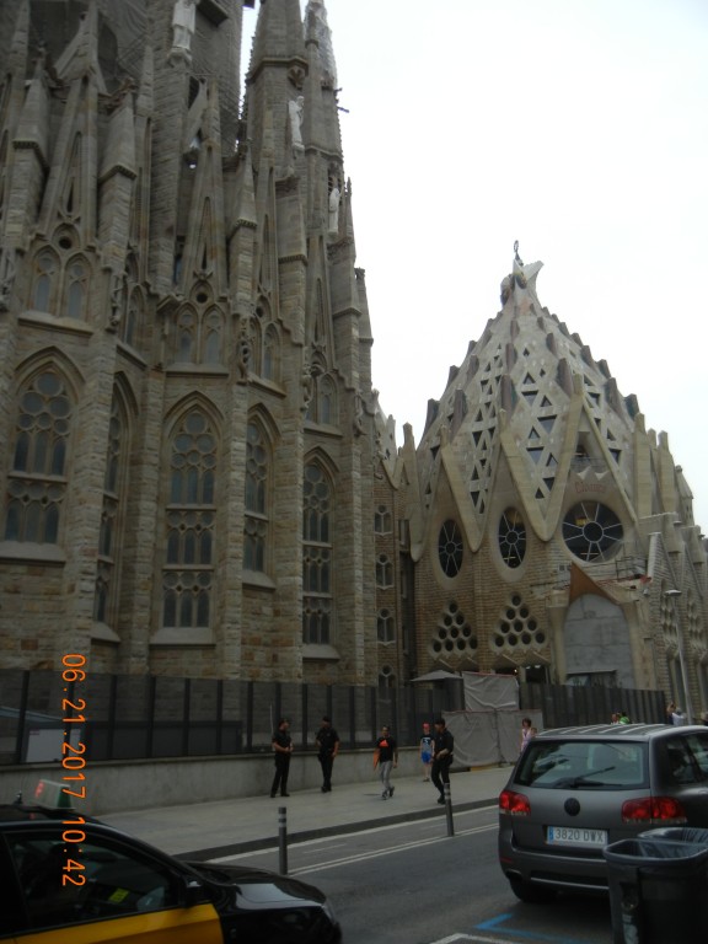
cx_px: 354
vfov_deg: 60.0
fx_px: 818
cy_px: 472
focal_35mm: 30
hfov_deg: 46.8
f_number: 3.5
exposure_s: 1/886
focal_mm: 5.4
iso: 160
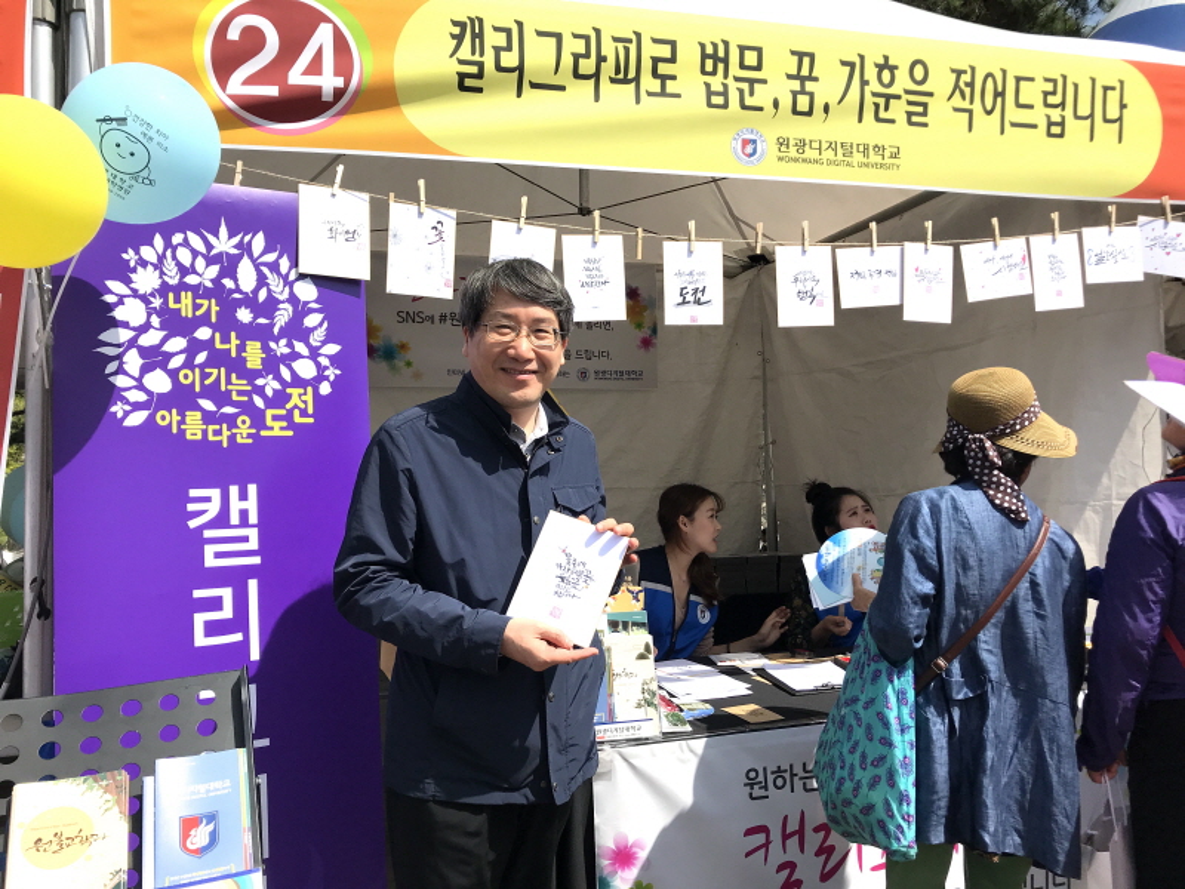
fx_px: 959
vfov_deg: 49.7
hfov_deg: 63.4
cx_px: 592
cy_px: 444
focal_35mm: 28
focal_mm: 3.99
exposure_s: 1/2907
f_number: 1.8
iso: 20
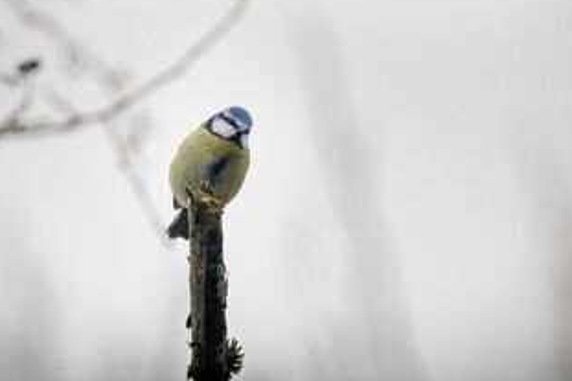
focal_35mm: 431
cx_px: 288
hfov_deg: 4.8
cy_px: 144
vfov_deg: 3.2
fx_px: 6844
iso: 8000
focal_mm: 200
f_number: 6.3
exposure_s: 1/500
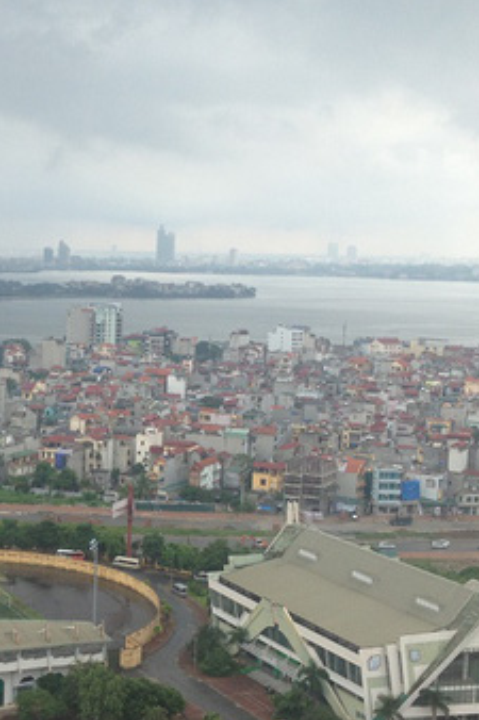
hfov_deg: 19.5
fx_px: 1378
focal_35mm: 69
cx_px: 83
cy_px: 422
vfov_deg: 29.2
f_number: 2.4
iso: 50
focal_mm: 4.28
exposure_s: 1/460
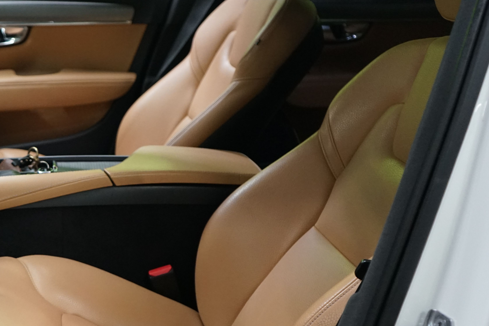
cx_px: 55
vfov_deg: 23.7
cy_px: 211
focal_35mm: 57
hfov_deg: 33.3
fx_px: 774
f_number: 4
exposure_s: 1/160
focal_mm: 32
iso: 3200
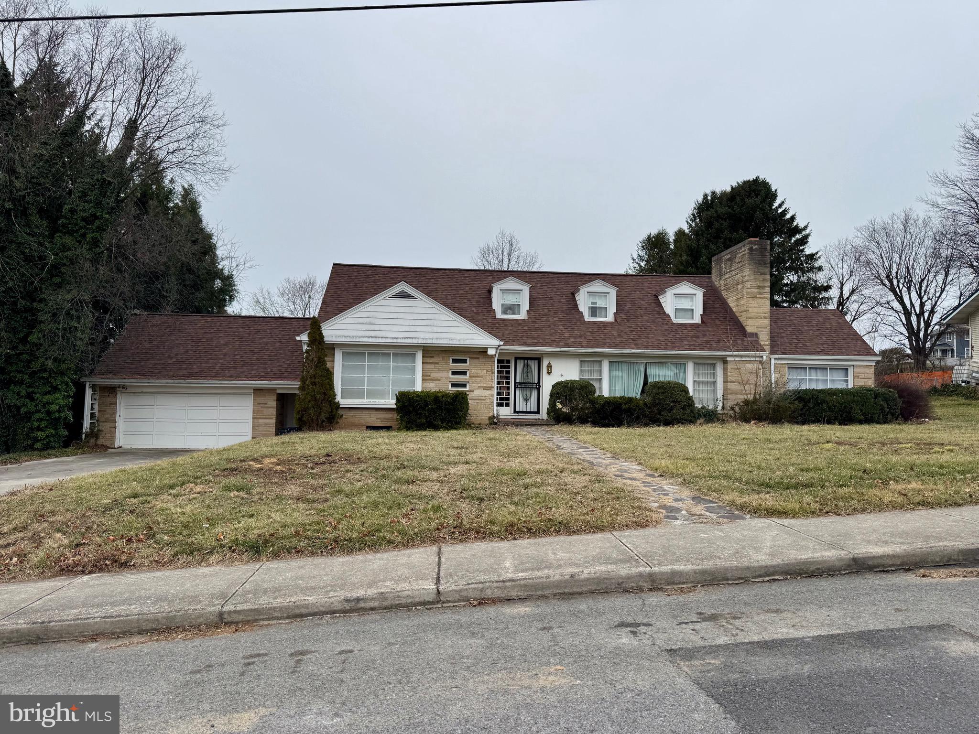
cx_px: 490
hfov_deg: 71.6
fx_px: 679
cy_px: 367
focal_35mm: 24
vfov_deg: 56.8
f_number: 1.78
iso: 80
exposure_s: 1/2041
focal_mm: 6.76
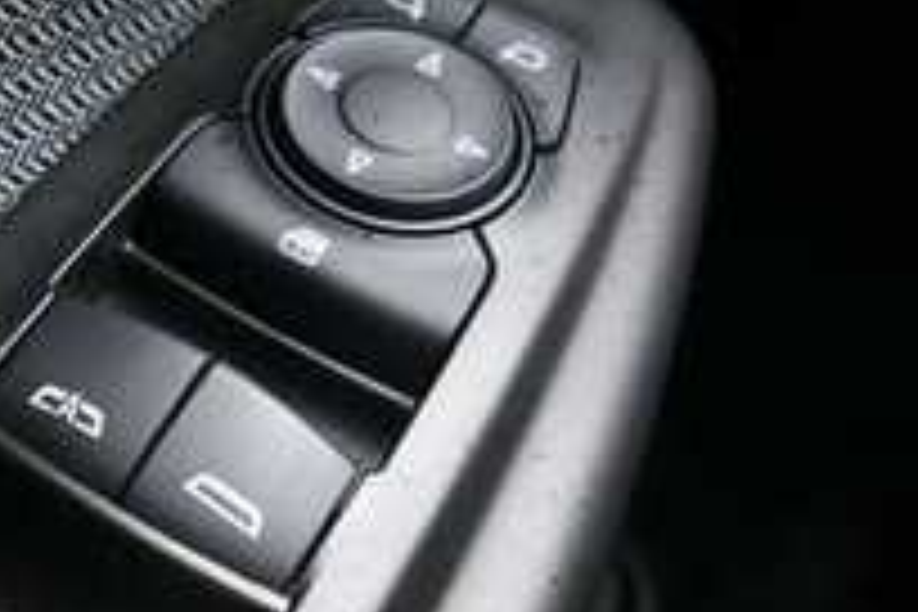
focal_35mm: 47
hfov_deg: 38.9
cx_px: 90
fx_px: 1198
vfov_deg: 28.6
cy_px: 371
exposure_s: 1/125
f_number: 5.3
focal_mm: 16
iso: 2500
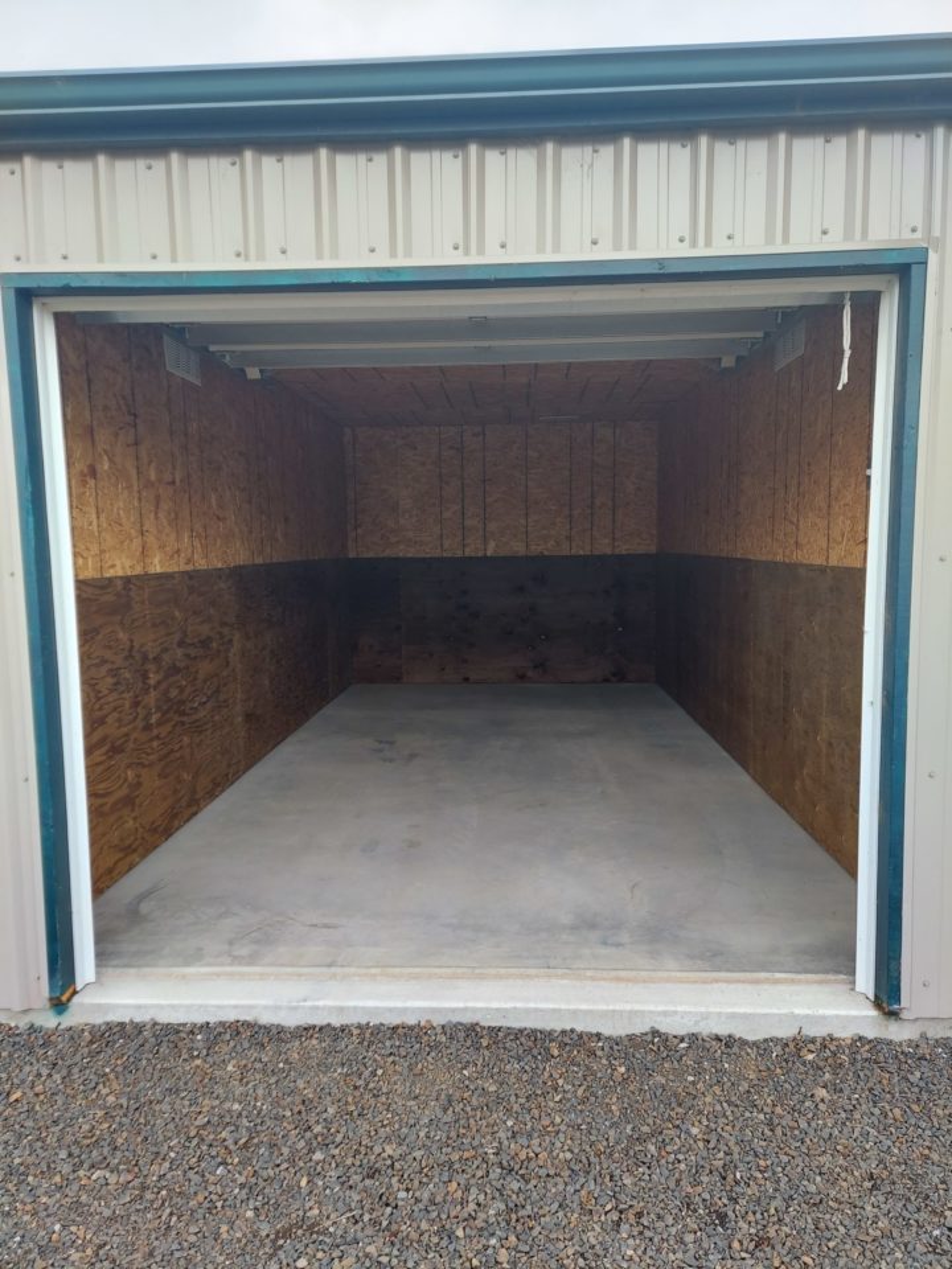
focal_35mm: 24
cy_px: 634
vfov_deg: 71.6
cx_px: 476
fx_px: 880
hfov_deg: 56.8
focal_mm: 5.23
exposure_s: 1/152
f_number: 1.8
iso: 50
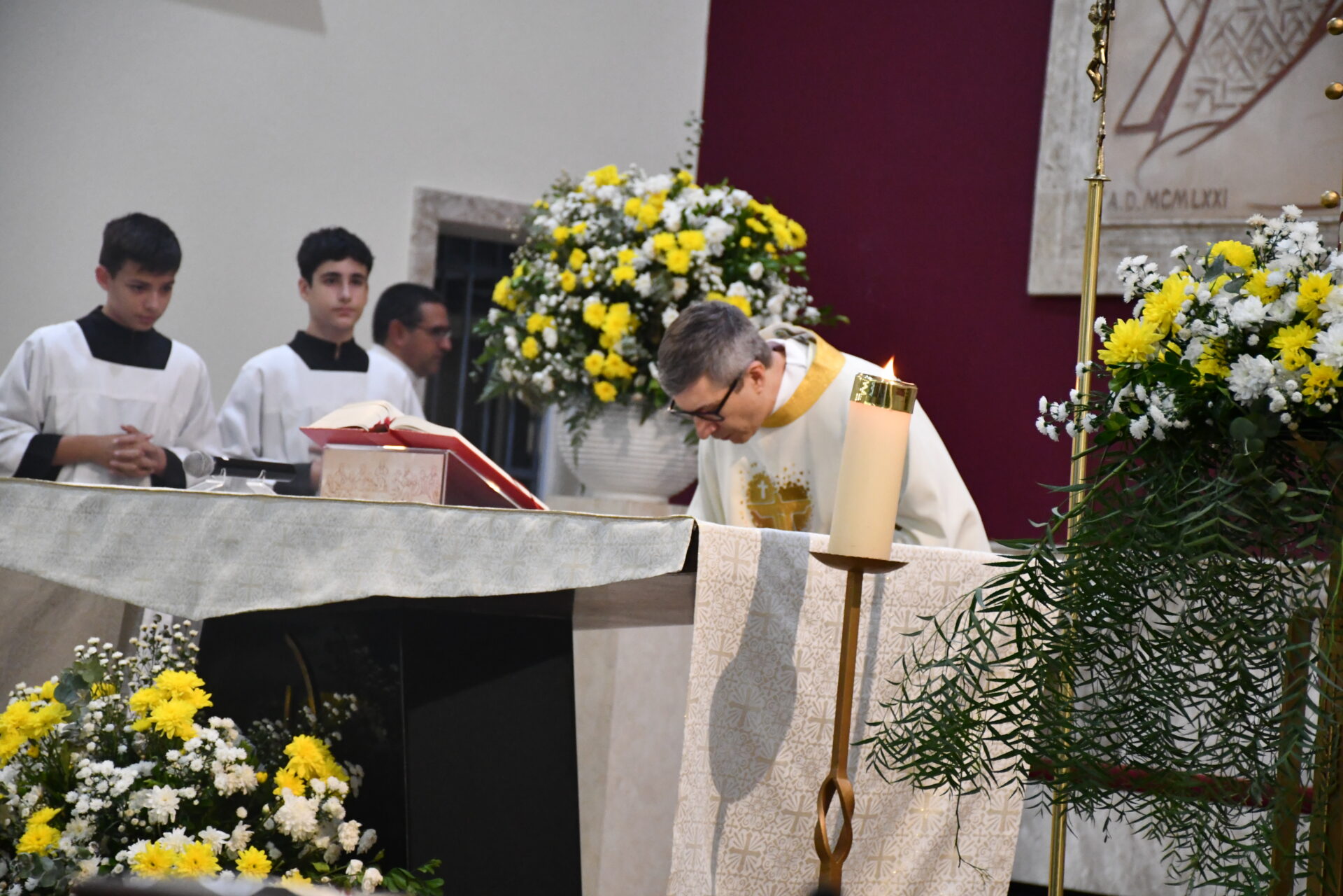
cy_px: 448
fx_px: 5036
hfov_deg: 15.2
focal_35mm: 135
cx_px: 672
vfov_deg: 10.2
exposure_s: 1/125
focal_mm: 90
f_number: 5.3
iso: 3600
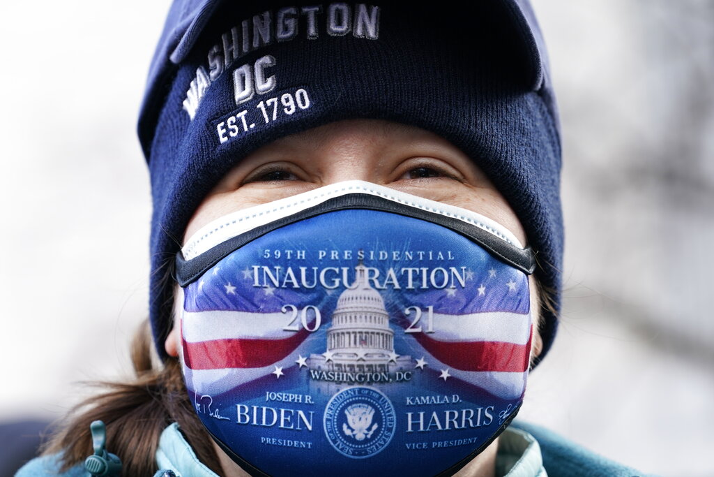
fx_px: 2499
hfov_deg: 16.3
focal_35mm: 126
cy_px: 238
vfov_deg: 10.9
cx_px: 357
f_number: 6.3
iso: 400
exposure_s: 1/80
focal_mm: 126
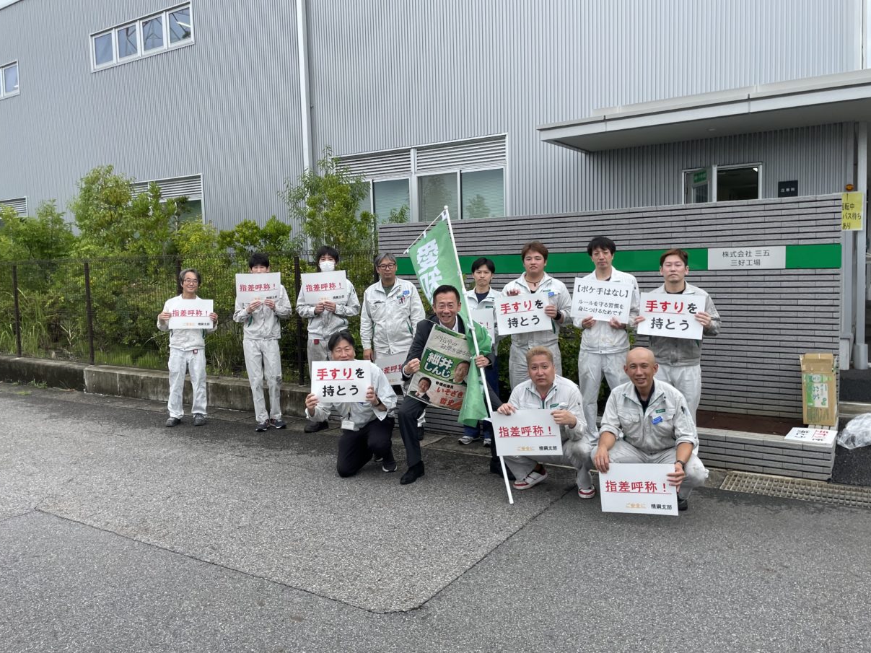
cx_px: 441
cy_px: 315
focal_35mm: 27
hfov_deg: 65.3
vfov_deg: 51.3
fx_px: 679
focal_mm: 4.2
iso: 32
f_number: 1.6
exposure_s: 1/1401
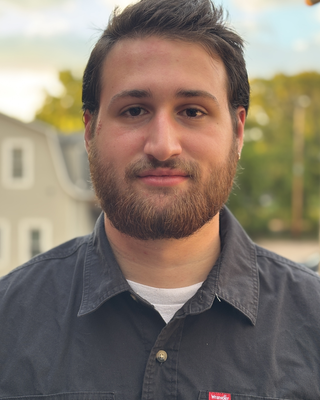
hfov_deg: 26.7
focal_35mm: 57
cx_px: 156
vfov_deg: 33.0
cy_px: 208
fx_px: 675
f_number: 1.6
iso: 50
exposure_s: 1/83
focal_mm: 5.96
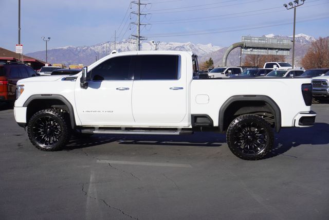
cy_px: 110
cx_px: 164
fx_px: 384
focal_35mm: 42
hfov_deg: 46.4
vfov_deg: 32.0
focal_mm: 28
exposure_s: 1/320
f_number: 9
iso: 100
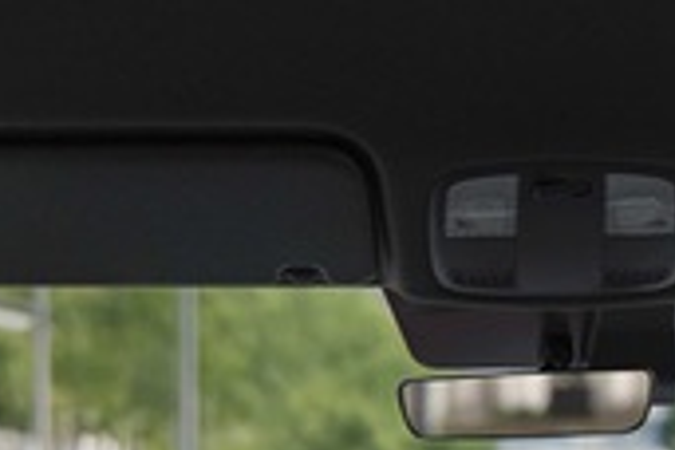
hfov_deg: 32.3
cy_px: 669
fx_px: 1125
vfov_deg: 19.7
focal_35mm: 60
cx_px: 561
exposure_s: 1/125
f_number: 5.6
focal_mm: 16
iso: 500
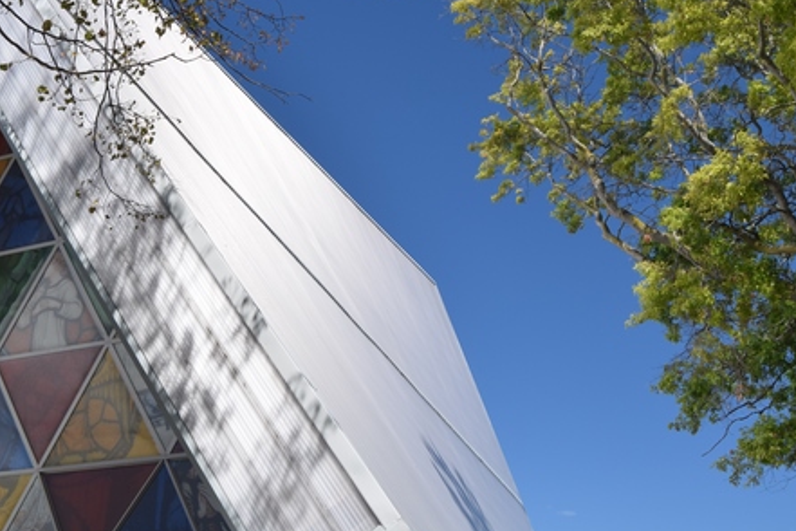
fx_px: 1083
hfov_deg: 39.8
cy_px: 256
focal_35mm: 49
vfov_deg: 27.5
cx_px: 256
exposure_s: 1/60
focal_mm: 18
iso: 100
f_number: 10
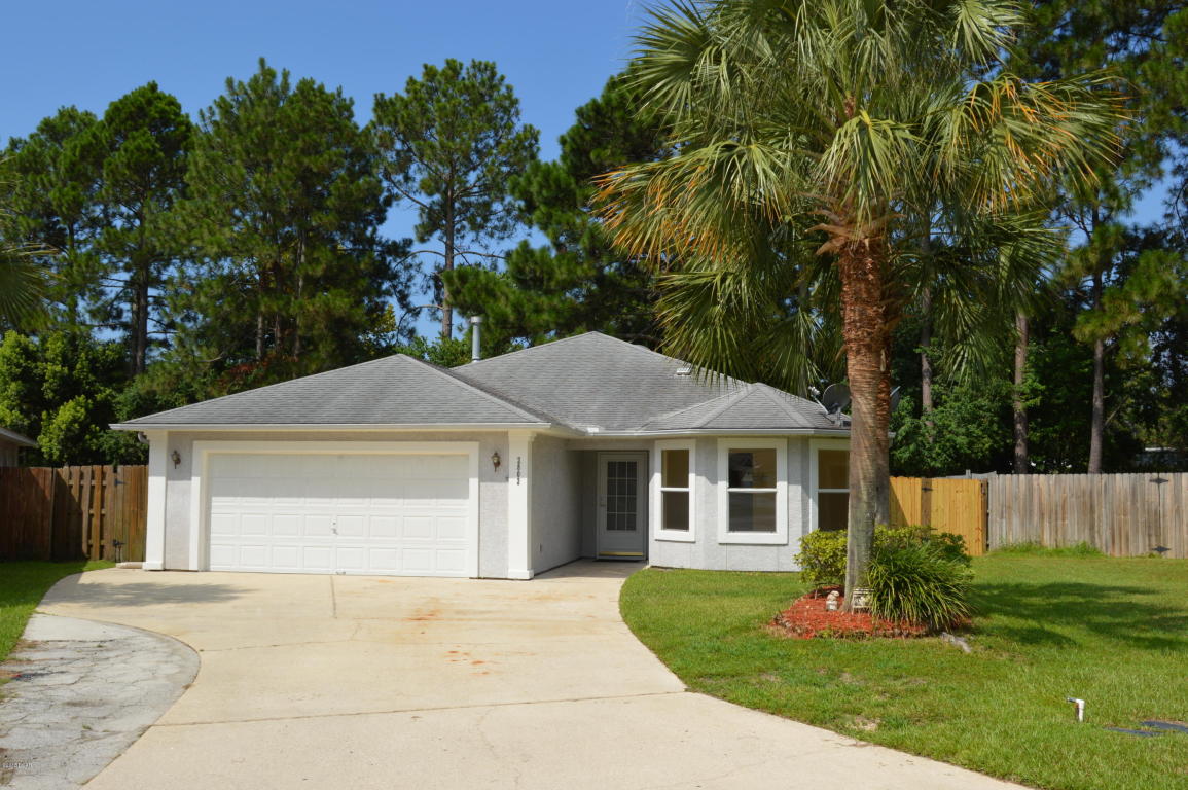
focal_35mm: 36
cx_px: 594
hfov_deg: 53.2
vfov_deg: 36.8
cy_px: 395
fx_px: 1187
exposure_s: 1/200
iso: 100
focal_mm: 24
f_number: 11
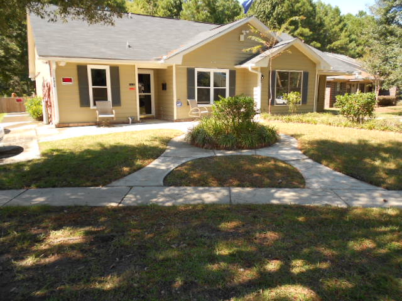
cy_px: 150
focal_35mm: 26
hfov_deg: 67.3
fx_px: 302
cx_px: 201
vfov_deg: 53.1
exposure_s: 1/160
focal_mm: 4.6
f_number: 3.2
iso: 80
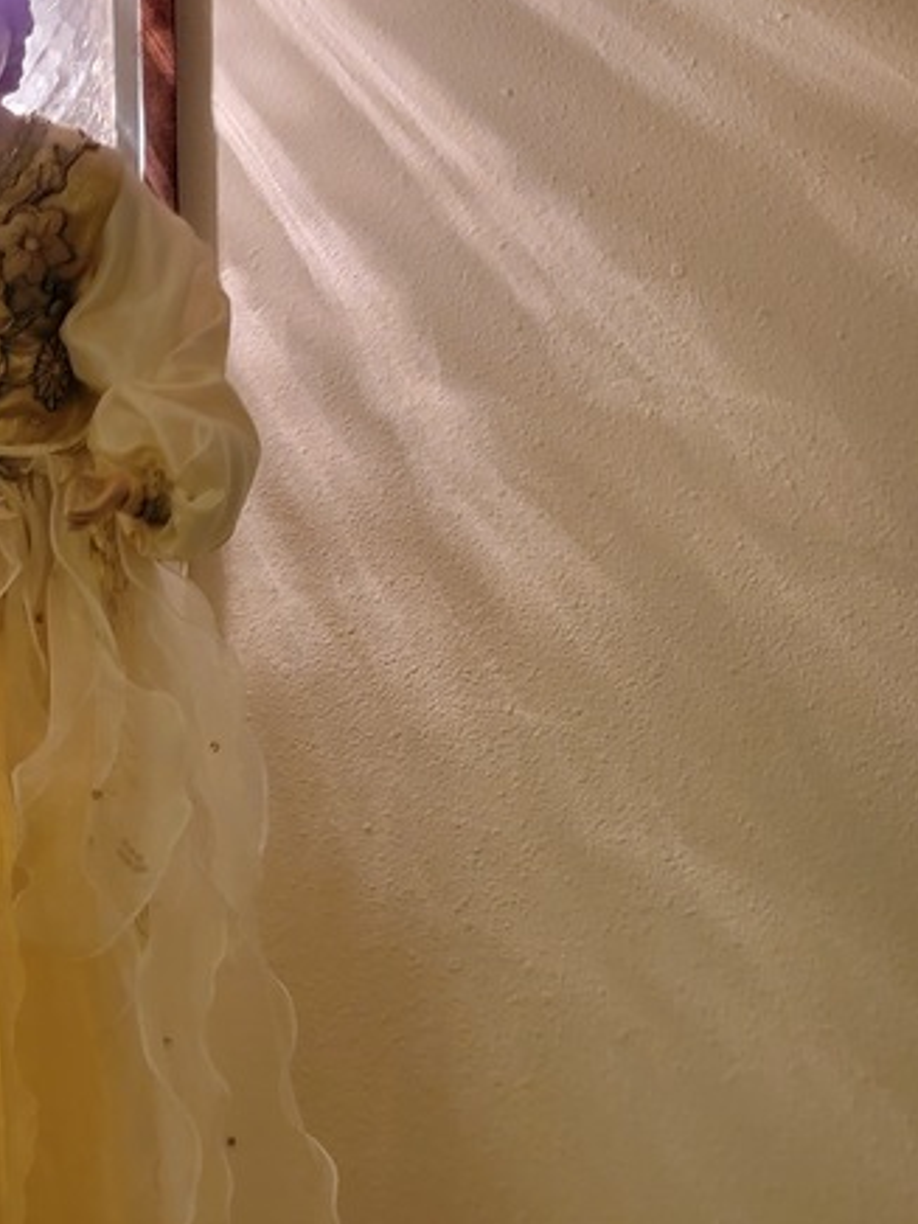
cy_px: 789
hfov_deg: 25.0
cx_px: -48
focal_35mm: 55
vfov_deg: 34.7
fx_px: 1945
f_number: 1.8
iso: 640
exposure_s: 1/24
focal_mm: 6.7
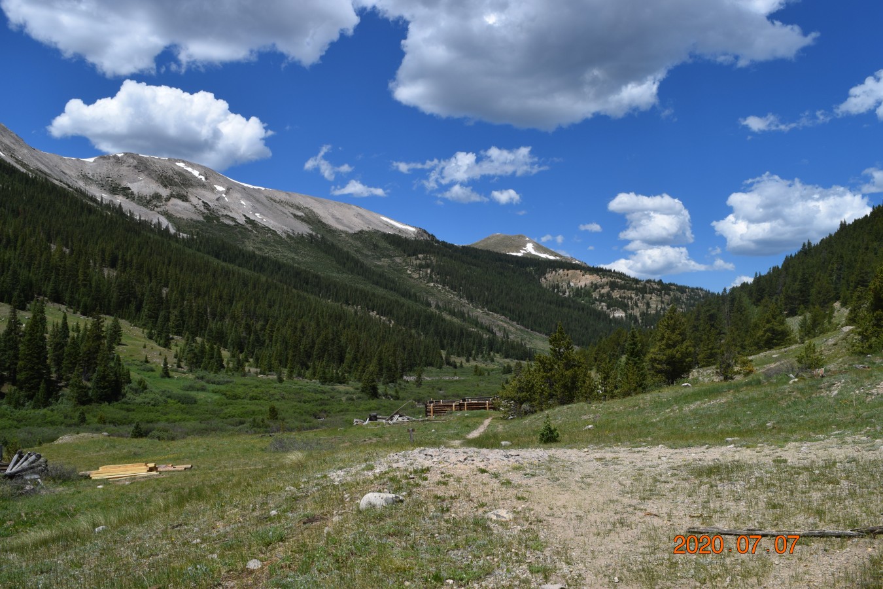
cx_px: 442
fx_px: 662
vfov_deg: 47.9
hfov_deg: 67.4
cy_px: 294
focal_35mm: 27
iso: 200
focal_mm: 18
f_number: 10
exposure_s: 1/400
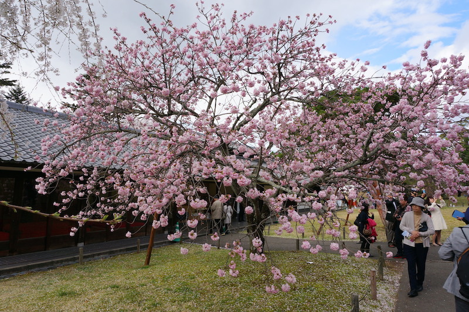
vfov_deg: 53.1
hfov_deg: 73.8
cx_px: 234
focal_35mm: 24
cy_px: 156
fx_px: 312
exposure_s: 1/80
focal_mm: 16
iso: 100
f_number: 10
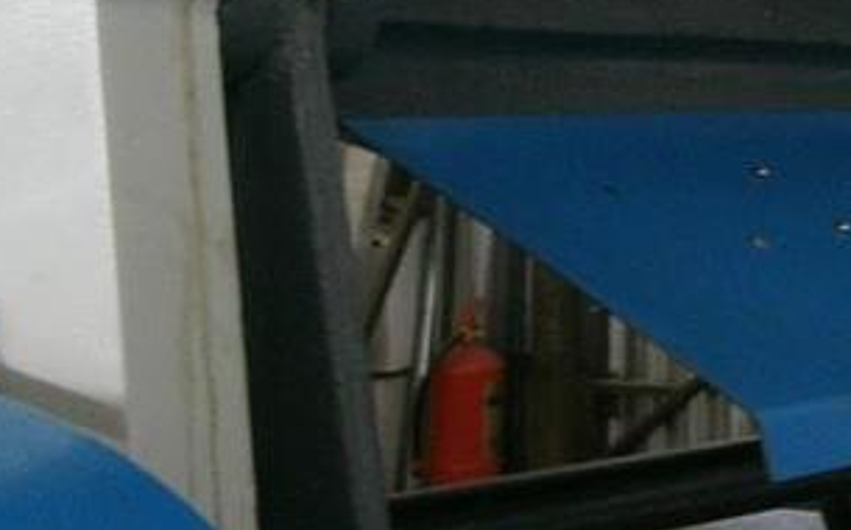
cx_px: 965
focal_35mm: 136
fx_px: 3151
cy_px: 47
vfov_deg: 9.6
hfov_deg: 15.0
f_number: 3.4
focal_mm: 8.3
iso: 250
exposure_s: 1/2
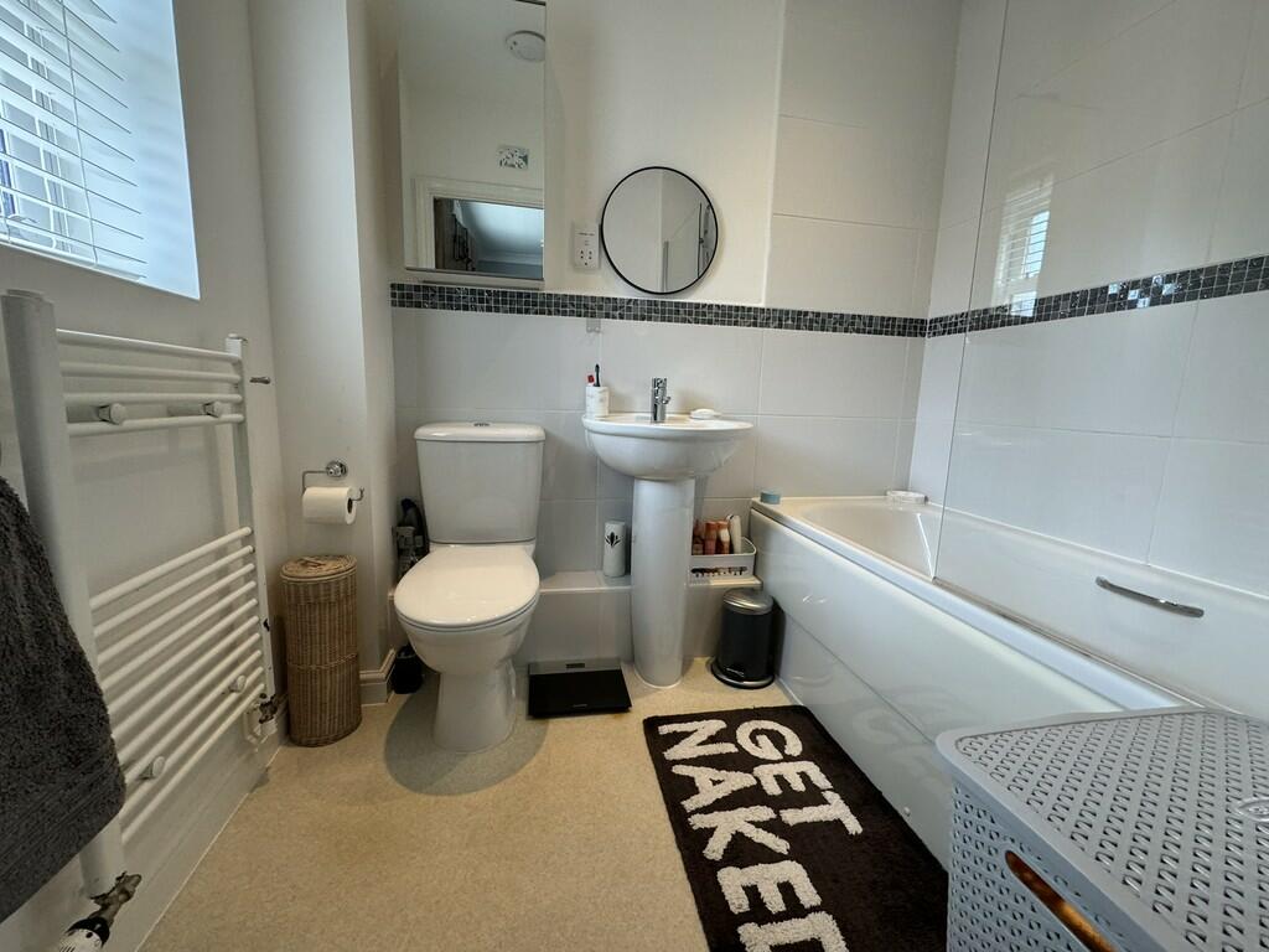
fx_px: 513
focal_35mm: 14
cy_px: 476
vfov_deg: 85.7
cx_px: 634
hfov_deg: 102.1
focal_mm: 2.22
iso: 250
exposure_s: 1/100
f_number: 2.2
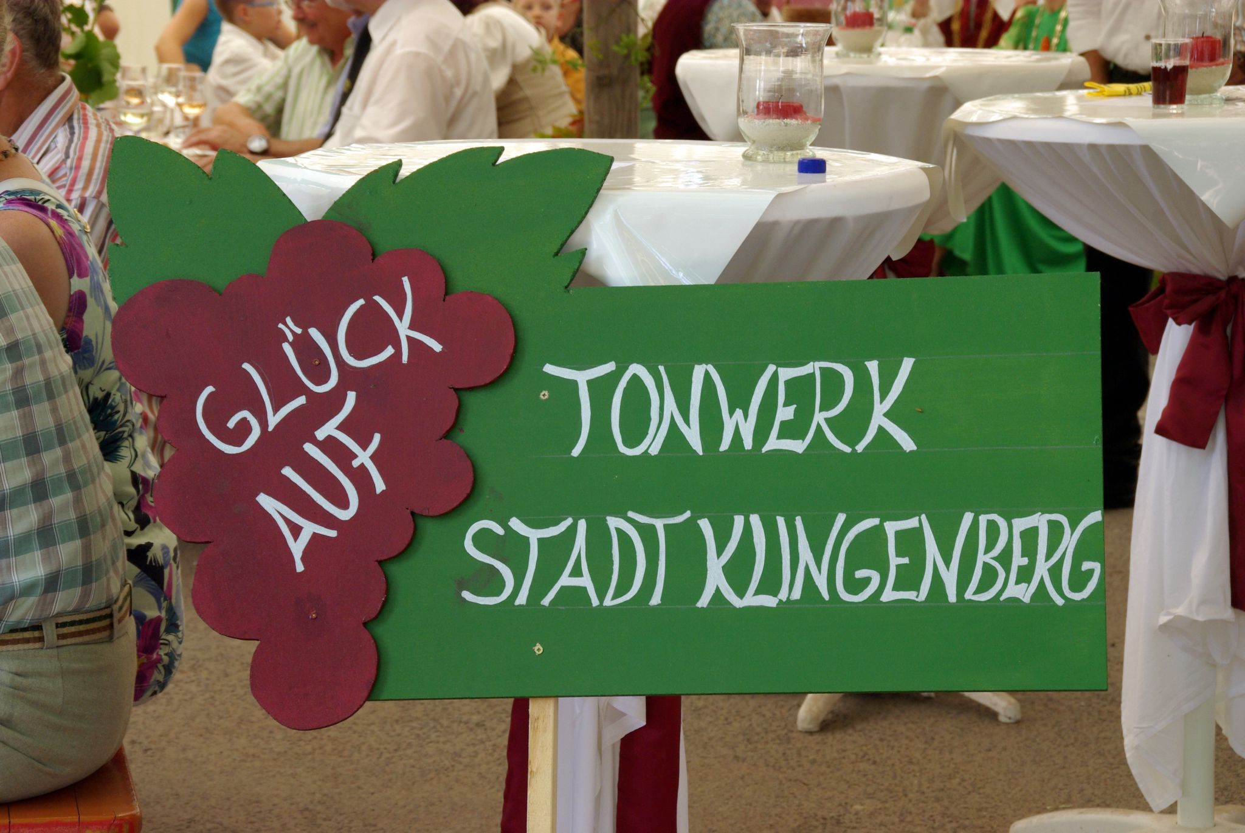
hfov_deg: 20.0
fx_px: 3531
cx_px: 622
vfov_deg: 13.5
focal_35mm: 102
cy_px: 416
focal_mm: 68
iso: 400
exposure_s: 1/30
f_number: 8
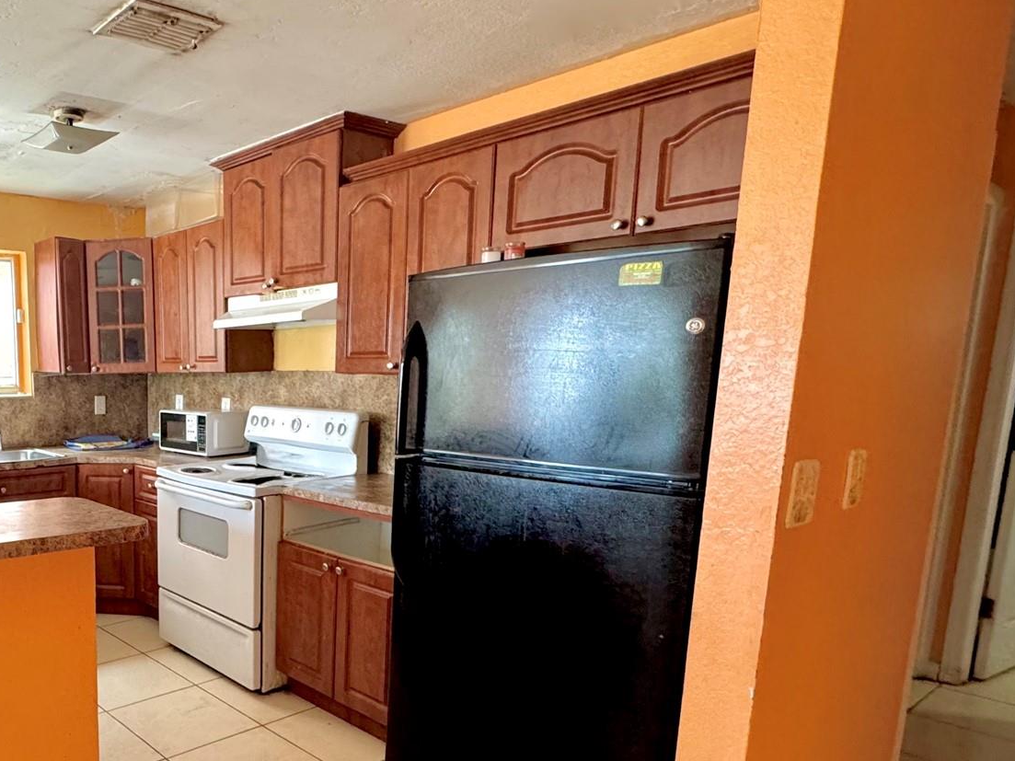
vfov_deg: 52.4
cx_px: 167
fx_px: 762
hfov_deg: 60.4
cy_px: 481
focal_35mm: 26
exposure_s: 1/93
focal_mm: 2.22
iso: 320
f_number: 2.2
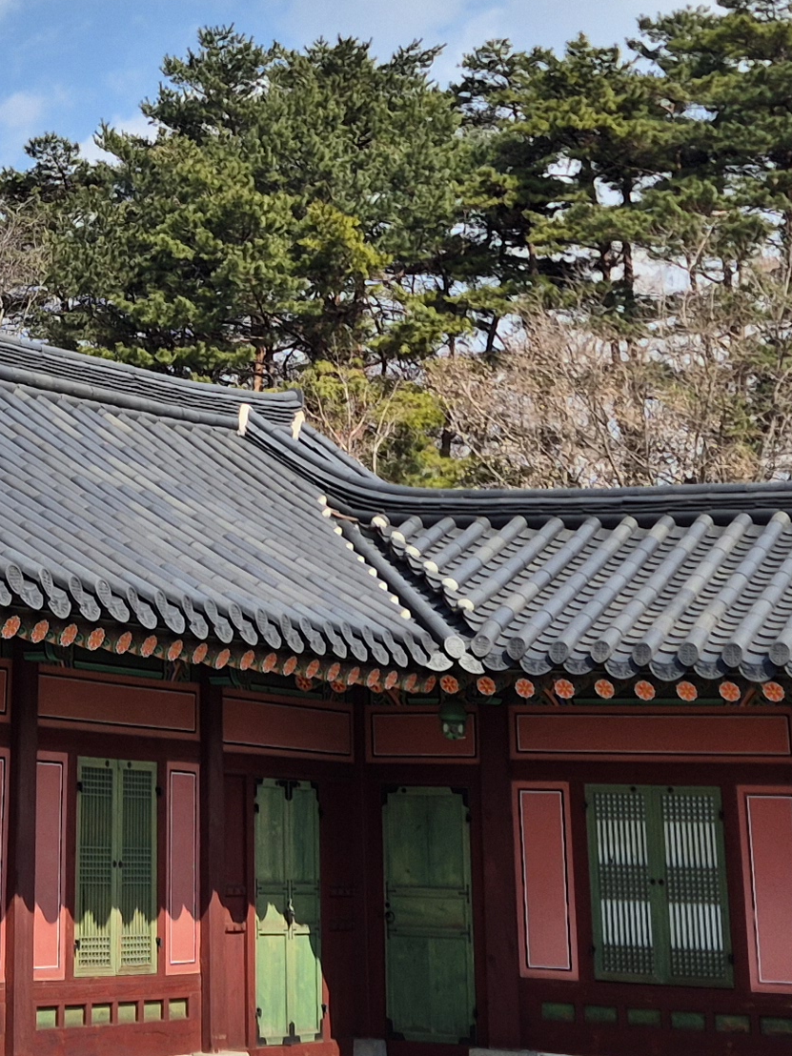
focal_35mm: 83
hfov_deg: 17.3
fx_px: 2532
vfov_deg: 22.8
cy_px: 51
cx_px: -32
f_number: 1.8
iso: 25
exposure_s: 1/2416
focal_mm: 5.4
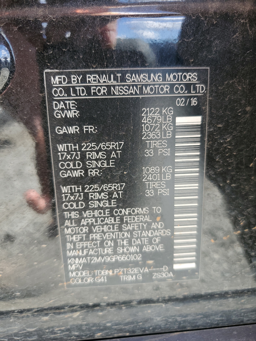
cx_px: 128
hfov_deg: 53.1
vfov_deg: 67.3
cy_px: 170
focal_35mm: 26
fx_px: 256
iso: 50
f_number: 1.5
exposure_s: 1/147
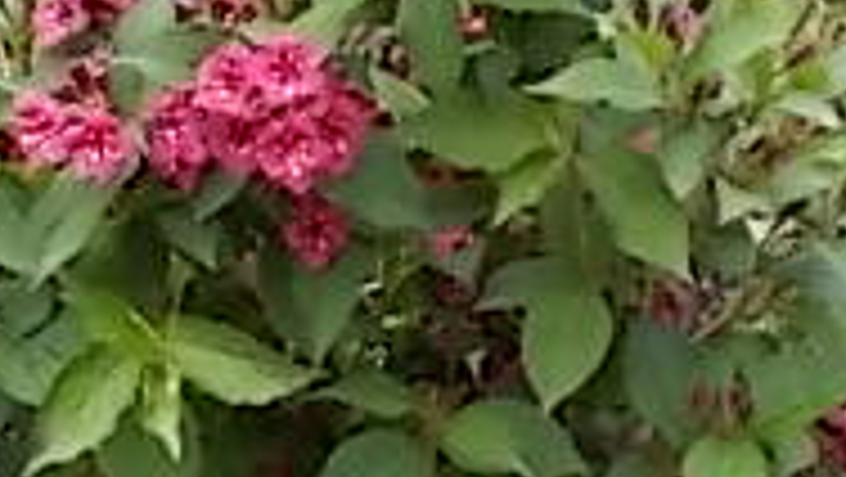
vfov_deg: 10.9
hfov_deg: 19.3
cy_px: 117
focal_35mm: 111
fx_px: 2491
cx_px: 508
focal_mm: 5.3
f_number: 3.4
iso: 80
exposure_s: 1/160
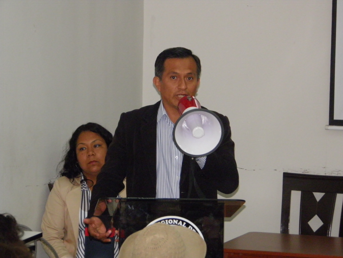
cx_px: 172
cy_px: 129
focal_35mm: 162
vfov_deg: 9.2
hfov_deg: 12.2
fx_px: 1605
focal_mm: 29.2
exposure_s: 1/160
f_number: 4.1
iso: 400
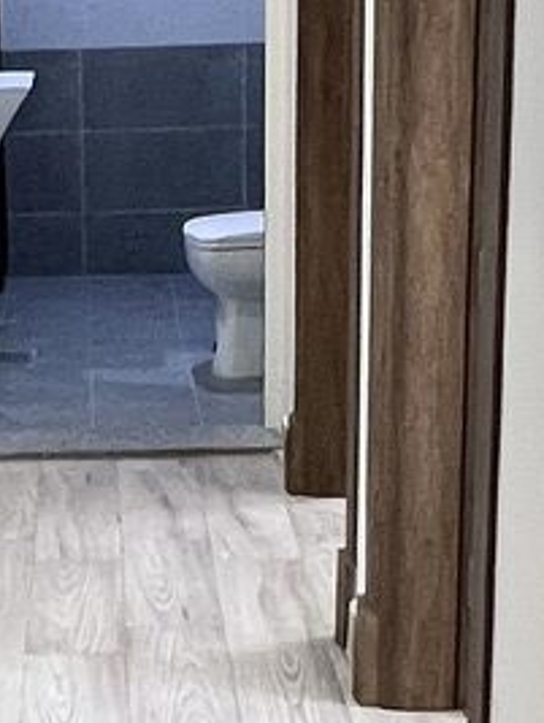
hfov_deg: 14.8
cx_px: -38
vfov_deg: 19.8
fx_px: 2049
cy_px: 555
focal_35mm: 98
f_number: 1.8
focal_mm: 1.57
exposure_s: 1/100
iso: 200
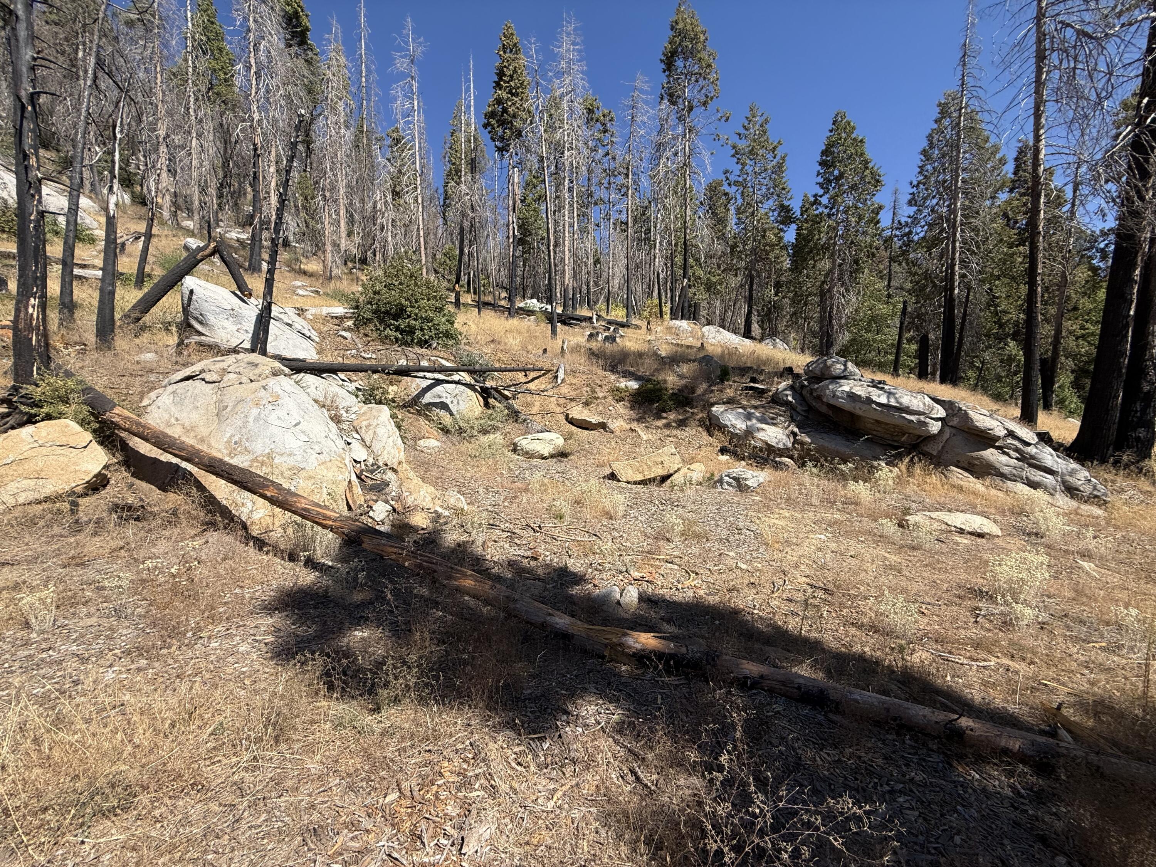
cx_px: 578
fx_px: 468
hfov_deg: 102.1
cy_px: 434
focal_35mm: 14
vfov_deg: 85.7
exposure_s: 1/1656
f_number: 2.2
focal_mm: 2.22
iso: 50
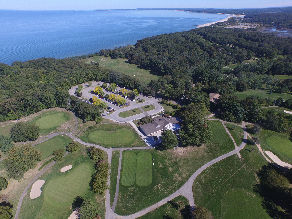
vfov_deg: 66.0
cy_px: 110
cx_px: 146
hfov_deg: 81.7
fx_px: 169
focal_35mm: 20
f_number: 2.8
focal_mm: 3.61
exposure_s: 1/924
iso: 100
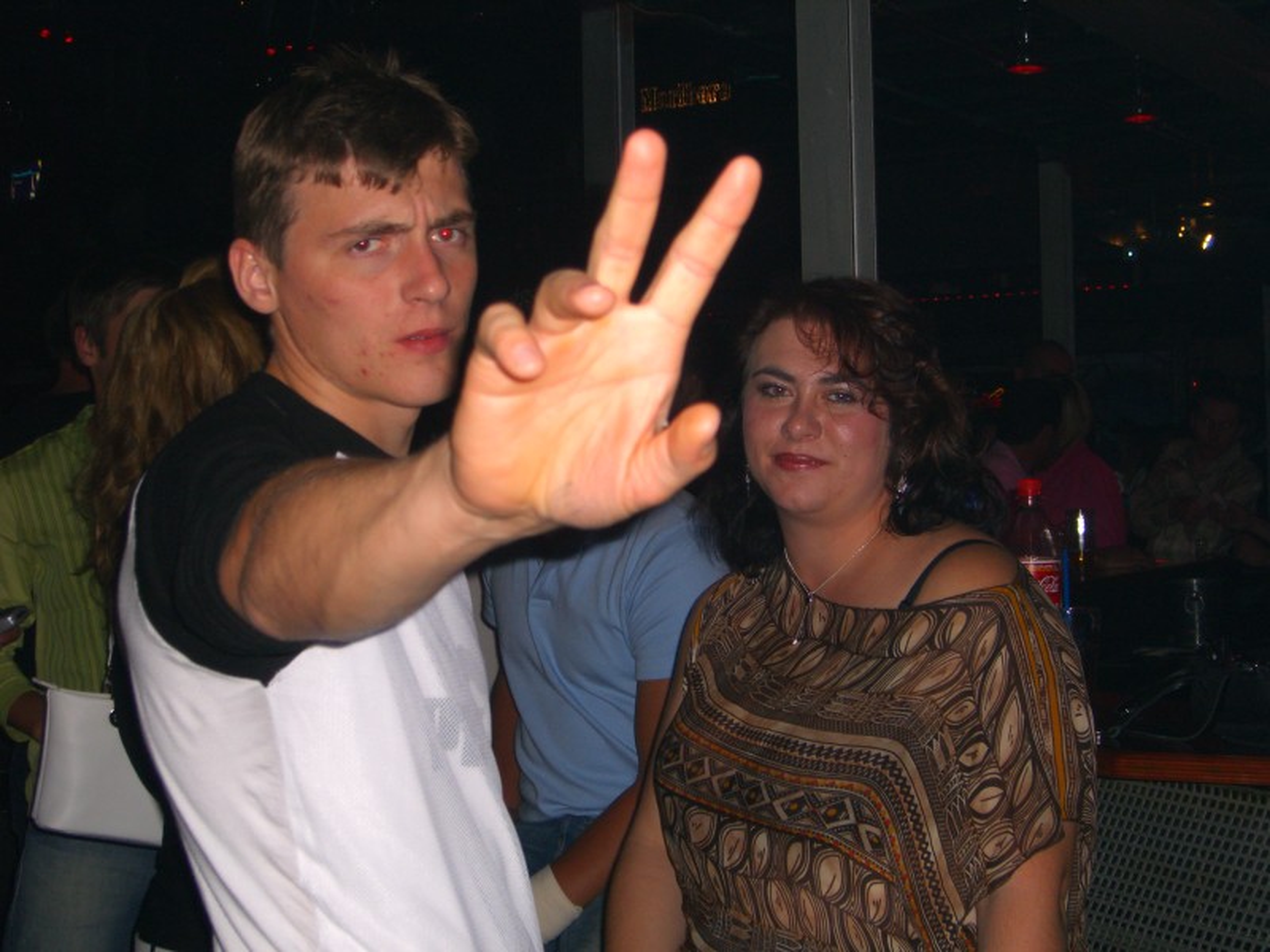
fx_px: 2091
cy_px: 476
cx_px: 635
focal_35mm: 57
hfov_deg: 33.8
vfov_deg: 25.7
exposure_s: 1/60
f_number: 3.6
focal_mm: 11.8
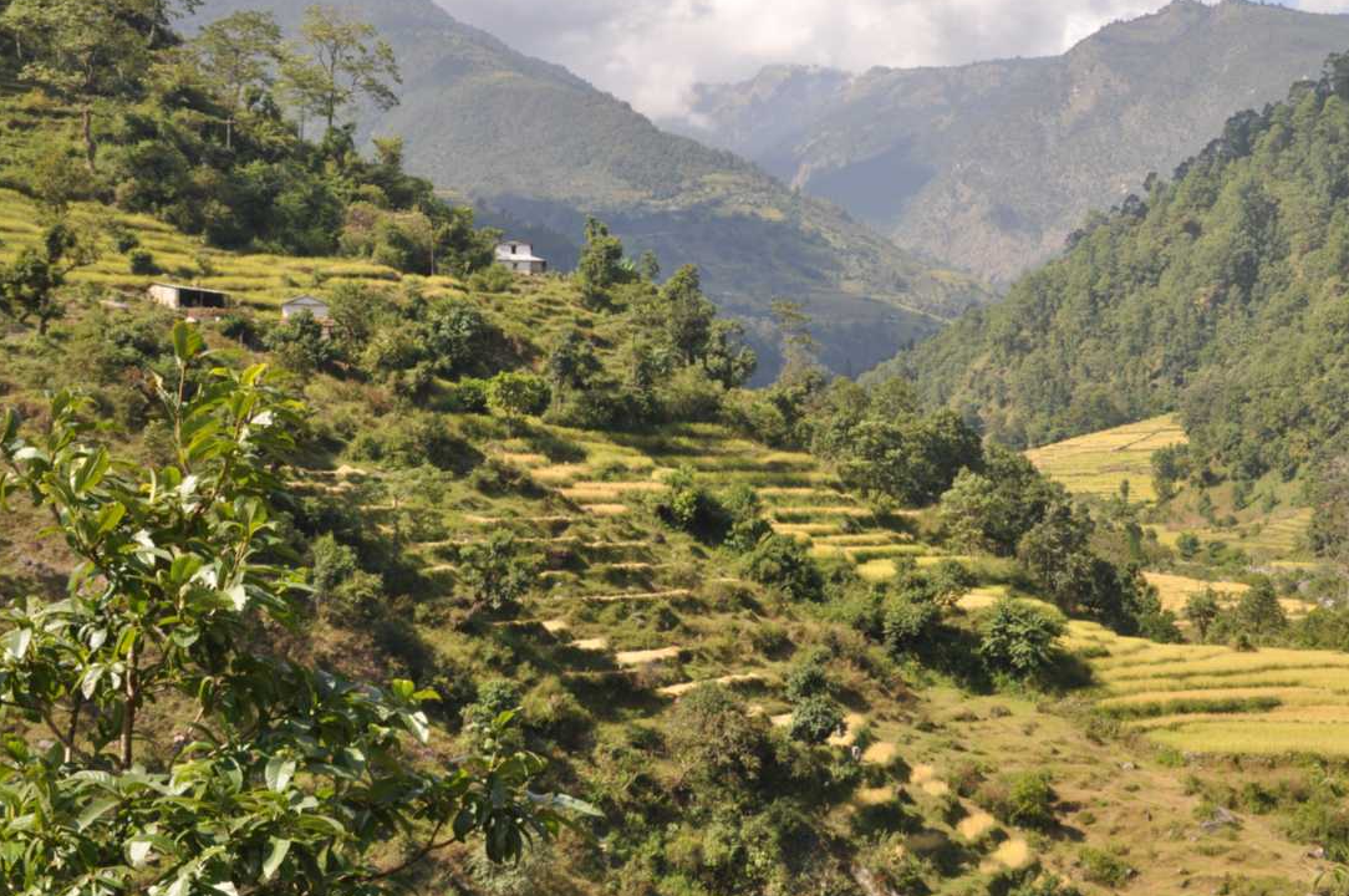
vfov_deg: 24.1
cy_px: 388
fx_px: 2096
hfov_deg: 35.6
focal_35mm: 56
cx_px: 782
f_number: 9
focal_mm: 32
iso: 200
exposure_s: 1/320
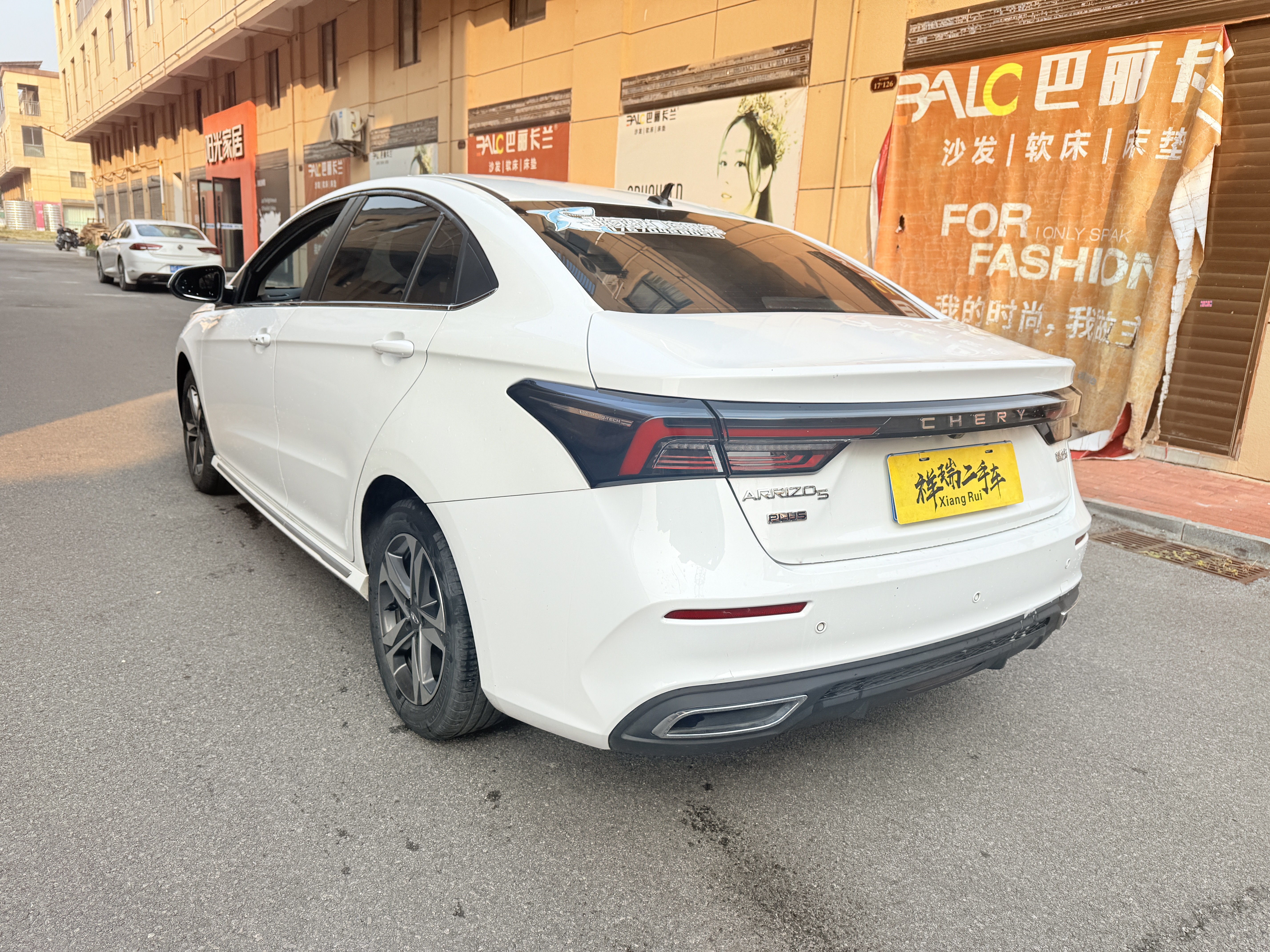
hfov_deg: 71.6
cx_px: 635
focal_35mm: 24
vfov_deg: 56.8
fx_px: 881
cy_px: 476
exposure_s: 1/2907
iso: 80
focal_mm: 6.76
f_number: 1.78
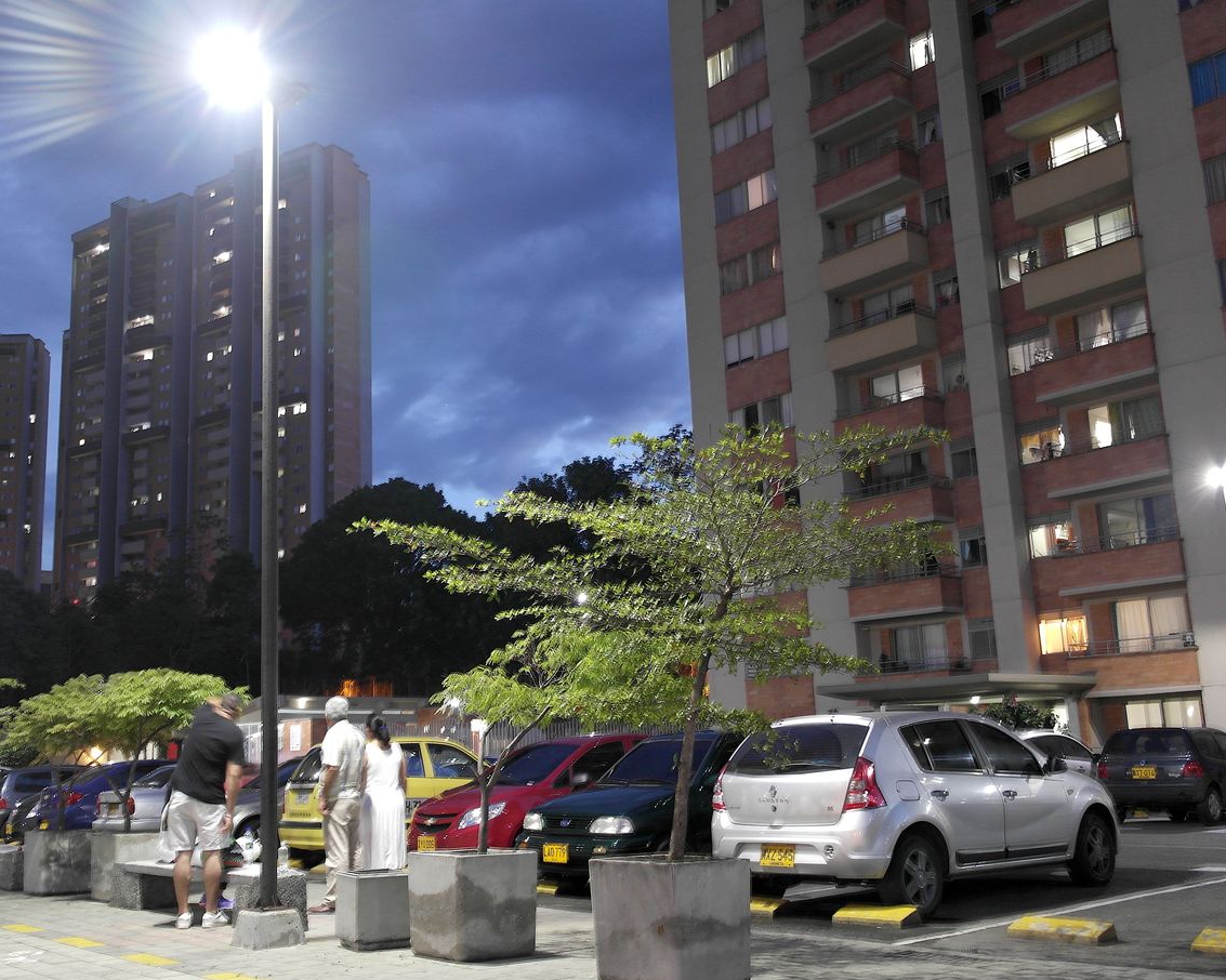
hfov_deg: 52.6
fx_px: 1233
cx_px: 514
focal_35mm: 34
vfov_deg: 43.3
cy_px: 492
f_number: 3.5
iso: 400
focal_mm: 20
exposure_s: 1/1.67
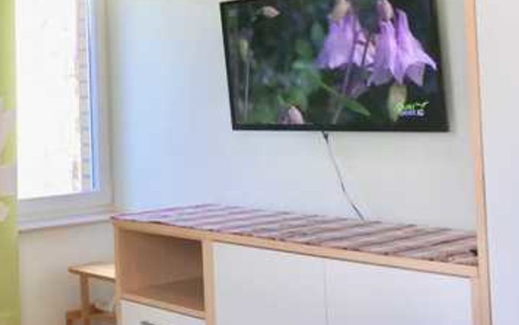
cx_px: 68
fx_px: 835
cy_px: 63
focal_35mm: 59
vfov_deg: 21.7
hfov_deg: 33.0
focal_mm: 3.3
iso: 40
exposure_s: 1/33
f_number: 2.4
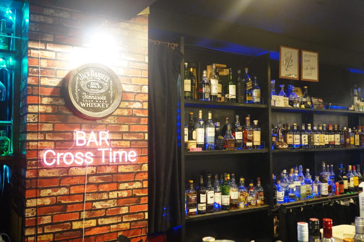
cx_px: 182
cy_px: 121
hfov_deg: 57.2
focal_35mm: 33
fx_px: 334
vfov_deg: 40.0
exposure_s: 1/20
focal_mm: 22
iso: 6400
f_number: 4
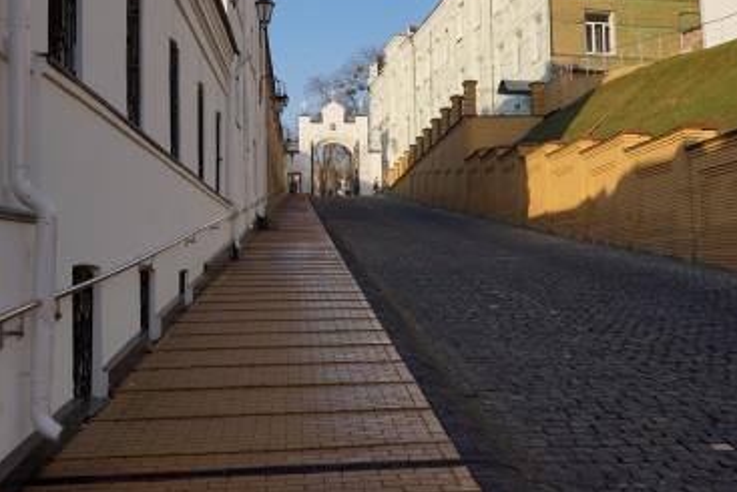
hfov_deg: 44.2
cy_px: 204
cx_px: 448
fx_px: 901
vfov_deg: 30.5
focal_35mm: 44
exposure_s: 1/250
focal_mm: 24
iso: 100
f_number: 8
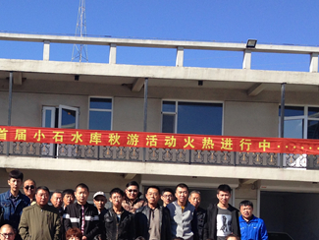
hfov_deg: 28.5
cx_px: 44
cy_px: 210
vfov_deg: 21.8
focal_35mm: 66
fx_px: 608
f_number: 2.4
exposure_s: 1/1106
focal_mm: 4.12
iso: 50
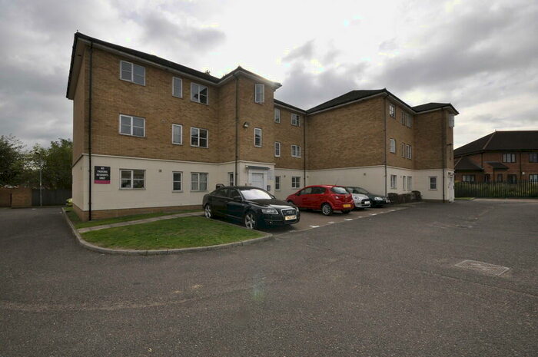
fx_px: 224
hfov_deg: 100.5
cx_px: 269
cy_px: 178
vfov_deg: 77.2
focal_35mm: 15
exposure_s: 1/200
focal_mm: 10
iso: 200
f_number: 11
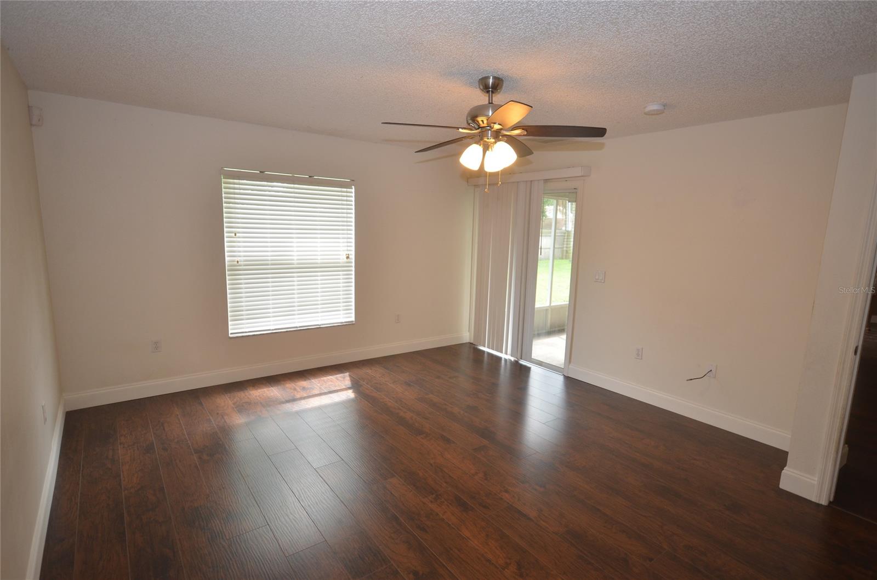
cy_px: 290
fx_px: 474
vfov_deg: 63.0
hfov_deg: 85.5
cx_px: 438
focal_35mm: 20
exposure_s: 1/60
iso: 450
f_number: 4.5
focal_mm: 13
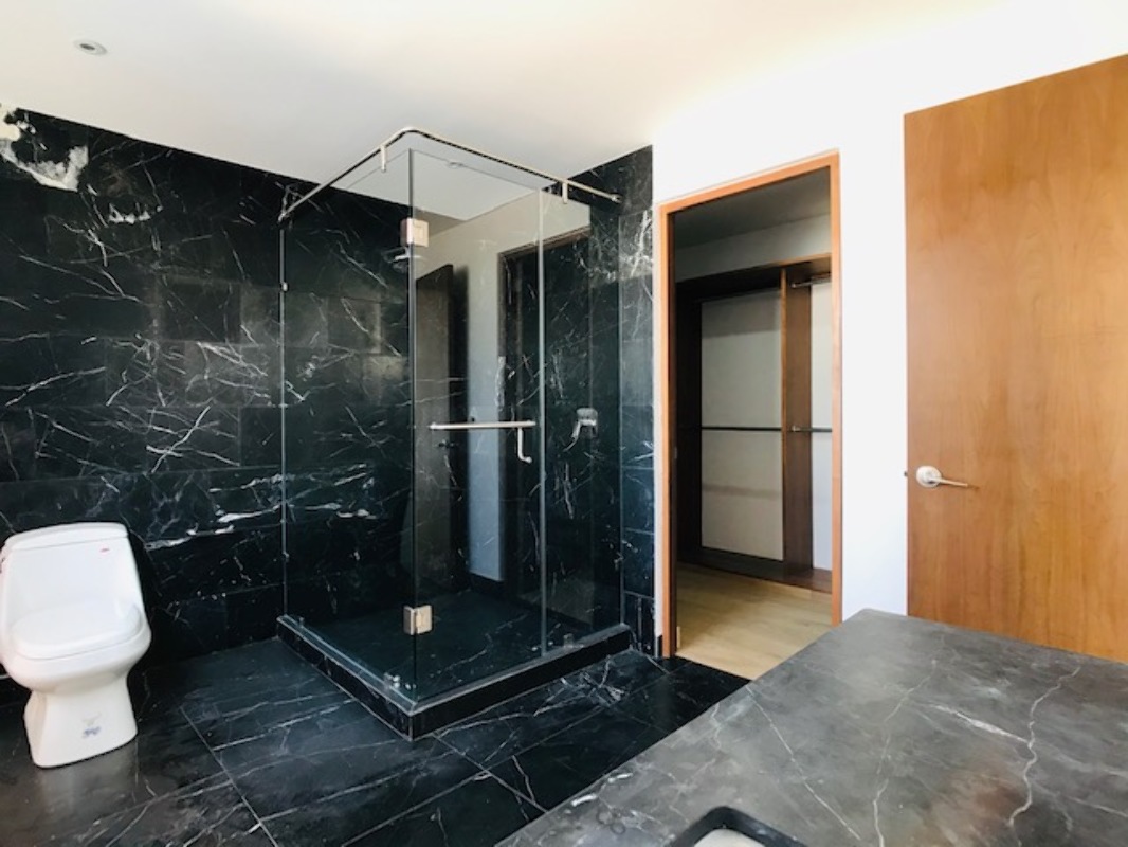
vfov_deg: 49.8
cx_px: 564
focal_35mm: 28
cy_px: 424
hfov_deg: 63.4
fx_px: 913
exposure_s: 1/30
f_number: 1.8
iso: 32
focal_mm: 3.99
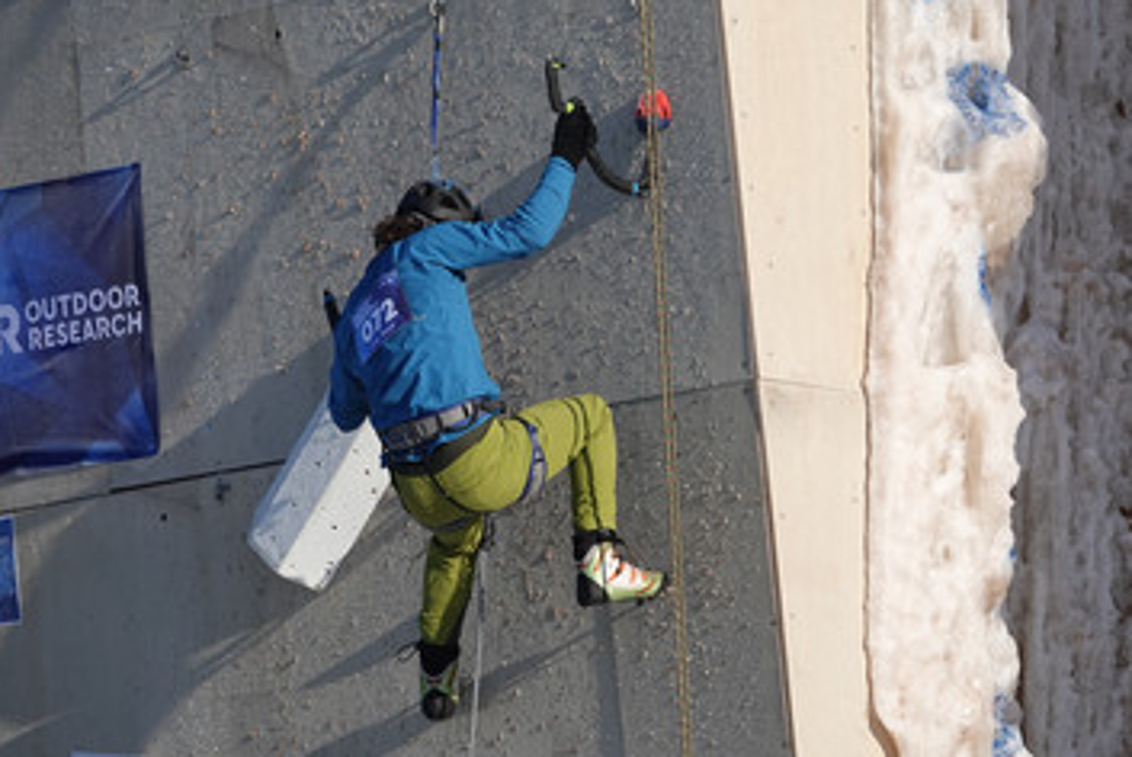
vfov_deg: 3.6
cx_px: 532
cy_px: 372
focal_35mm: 382
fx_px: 12021
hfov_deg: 5.4
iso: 100
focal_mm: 110.13
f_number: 4
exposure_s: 1/1000
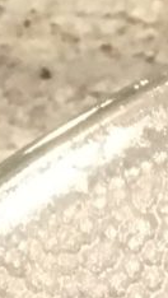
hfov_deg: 4.3
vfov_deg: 7.6
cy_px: 800
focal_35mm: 259
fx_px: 2047
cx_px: 699
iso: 200
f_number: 2.2
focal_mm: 4.15
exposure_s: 1/15
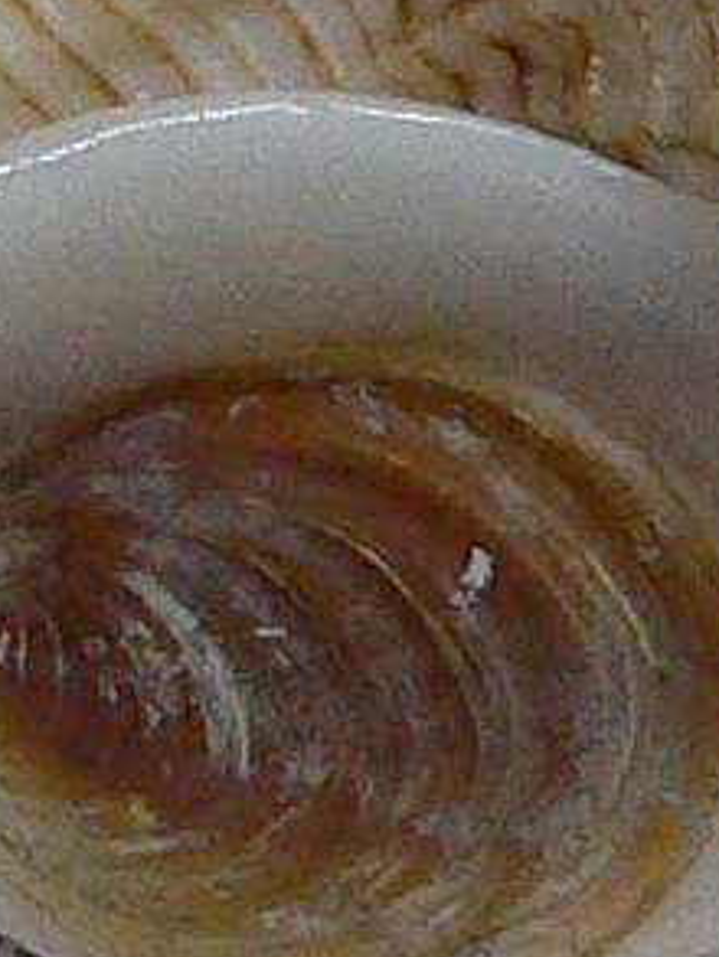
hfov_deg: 6.1
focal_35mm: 241
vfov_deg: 8.2
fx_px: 6669
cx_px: -435
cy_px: 500
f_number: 2.8
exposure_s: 1/60
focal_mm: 4.6
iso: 200
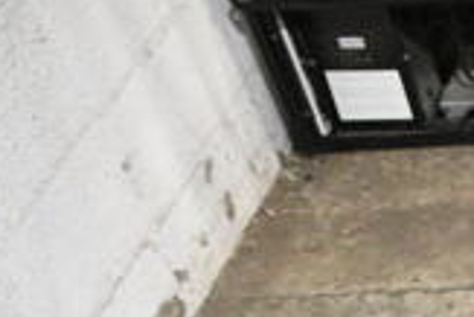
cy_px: 567
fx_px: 1331
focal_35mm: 101
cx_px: 849
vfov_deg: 12.4
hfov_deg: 16.8
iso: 6400
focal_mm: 18
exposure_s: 1/200
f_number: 7.1
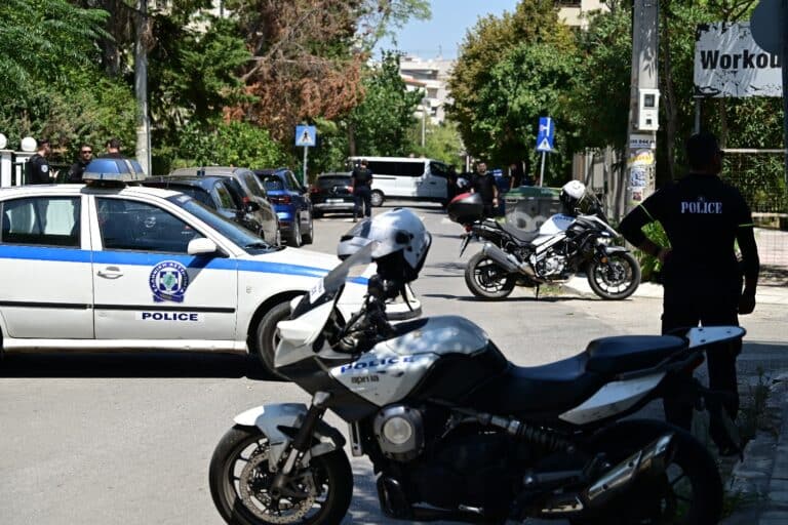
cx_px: 394
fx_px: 1532
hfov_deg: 28.8
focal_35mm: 70
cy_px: 262
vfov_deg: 19.5
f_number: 4.5
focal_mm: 70
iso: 250
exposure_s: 1/4000
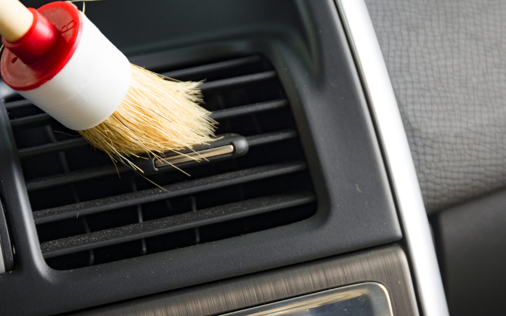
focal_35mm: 130
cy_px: 148
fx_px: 1793
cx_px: 237
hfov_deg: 16.1
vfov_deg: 10.1
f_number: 7.1
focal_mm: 95
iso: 320
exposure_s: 1/160
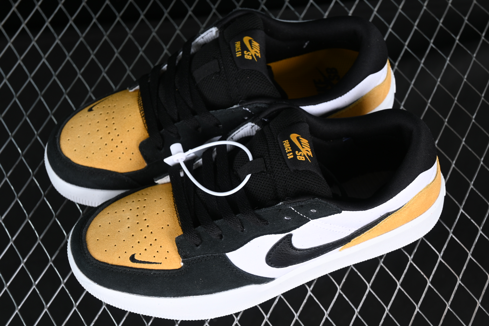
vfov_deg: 18.2
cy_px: 163
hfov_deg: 27.0
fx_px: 1019
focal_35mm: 75
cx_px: 244
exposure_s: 1/50
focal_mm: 50
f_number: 6.3
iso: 160
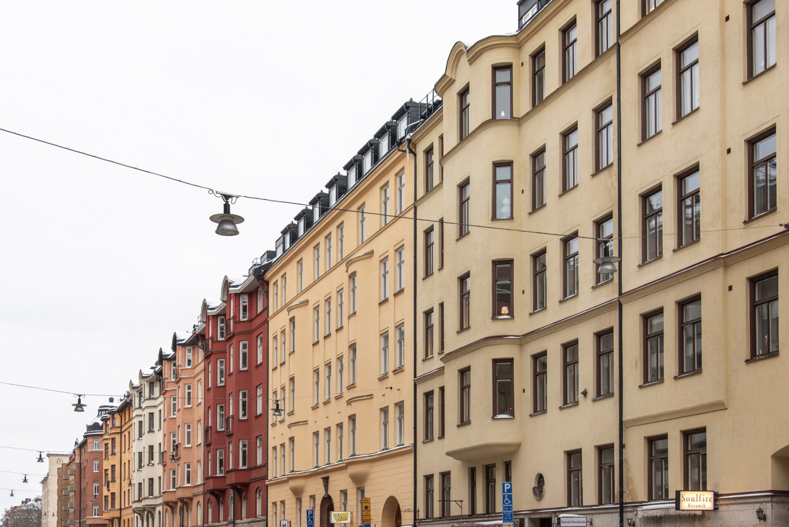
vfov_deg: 30.5
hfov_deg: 44.5
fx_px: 965
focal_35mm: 44
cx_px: 394
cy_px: 264
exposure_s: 1/80
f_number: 8
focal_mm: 44
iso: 500
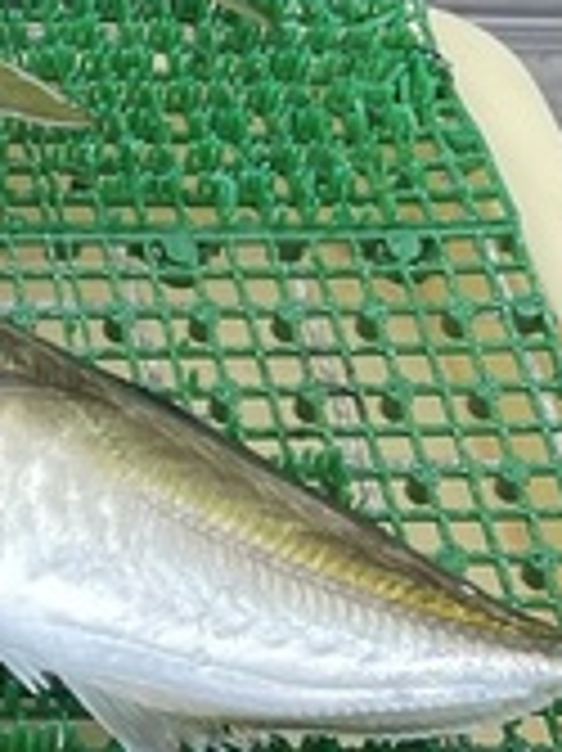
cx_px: -710
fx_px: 2883
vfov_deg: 12.6
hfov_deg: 10.0
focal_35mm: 133
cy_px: -865
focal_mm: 4.2
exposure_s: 1/1984
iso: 32
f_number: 1.6
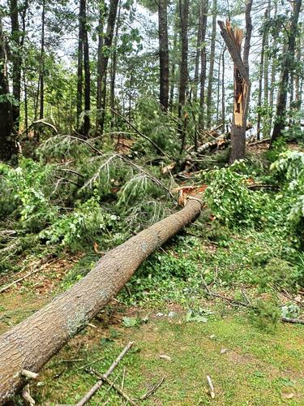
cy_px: 203
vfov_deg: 69.4
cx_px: 152
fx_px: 293
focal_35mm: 25
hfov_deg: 54.9
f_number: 1.8
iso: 40
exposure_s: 1/120
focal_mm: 4.6
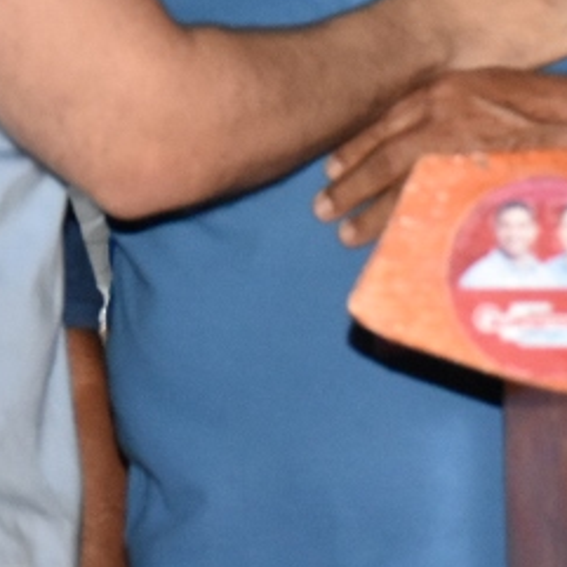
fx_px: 3817
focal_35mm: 206
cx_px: 195
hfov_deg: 8.5
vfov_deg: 8.4
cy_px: -189
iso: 3200
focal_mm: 38
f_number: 4.5
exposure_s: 1/100
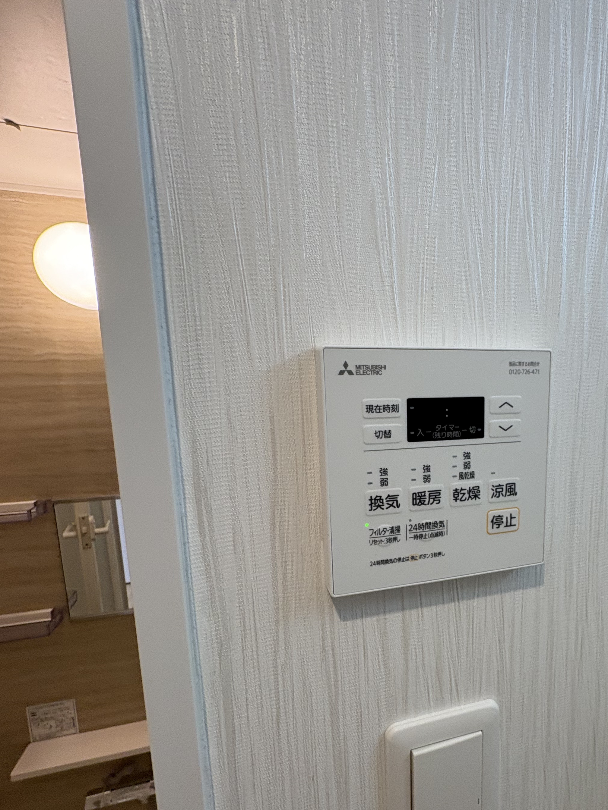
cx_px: 441
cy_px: 457
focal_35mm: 21
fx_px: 492
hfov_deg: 60.6
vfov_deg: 78.6
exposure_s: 1/120
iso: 125
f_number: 2.2
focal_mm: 2.22
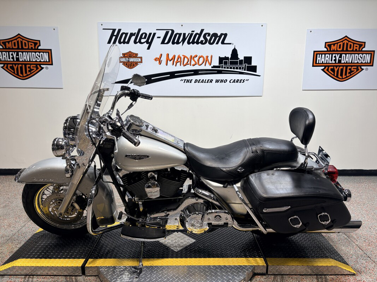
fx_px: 283
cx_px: 188
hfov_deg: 67.3
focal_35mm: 26
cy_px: 141
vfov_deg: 53.1
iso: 40
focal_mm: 5.96
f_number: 1.6
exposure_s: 1/120
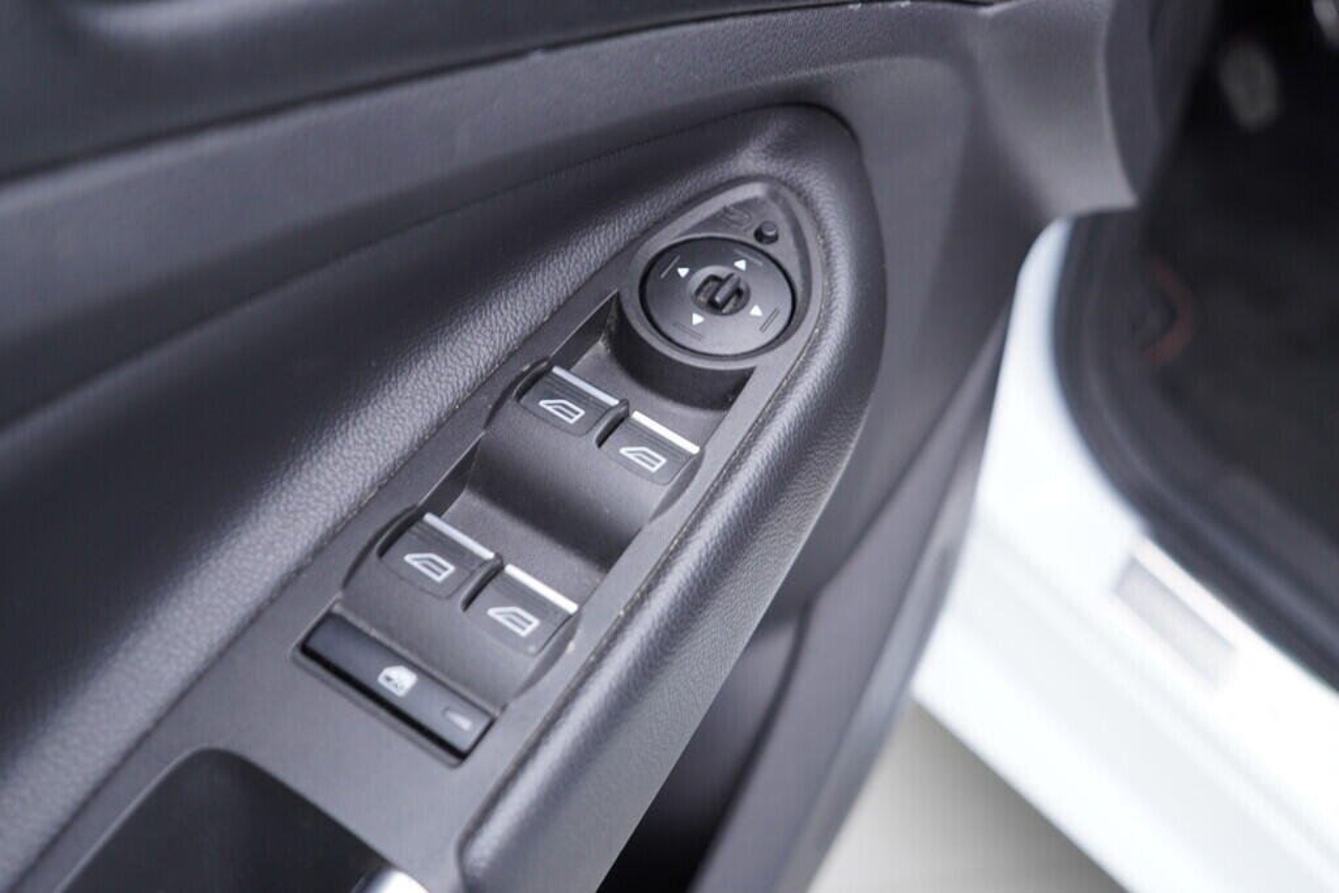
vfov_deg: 36.9
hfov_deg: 53.1
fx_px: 1339
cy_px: 446
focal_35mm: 36
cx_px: 670
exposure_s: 1/40
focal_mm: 24
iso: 200
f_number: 2.8
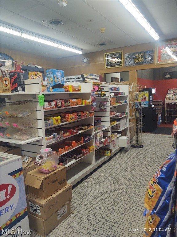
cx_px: 88
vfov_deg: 65.3
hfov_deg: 51.4
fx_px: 184
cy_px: 118
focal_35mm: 27
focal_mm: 4.75
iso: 128
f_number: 1.7
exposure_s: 1/120
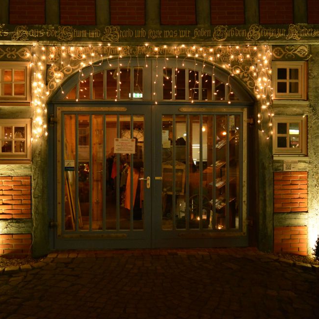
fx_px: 365
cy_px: 160
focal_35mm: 35
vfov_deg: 47.2
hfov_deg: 47.1
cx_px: 136
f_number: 3.5
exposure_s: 1/10
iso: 3200
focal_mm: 18
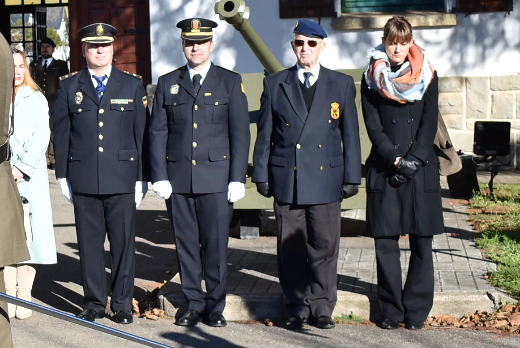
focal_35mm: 104
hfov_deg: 18.7
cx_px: -80
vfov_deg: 13.2
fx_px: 1508
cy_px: 154
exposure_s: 1/1250
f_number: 5
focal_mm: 27
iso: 200
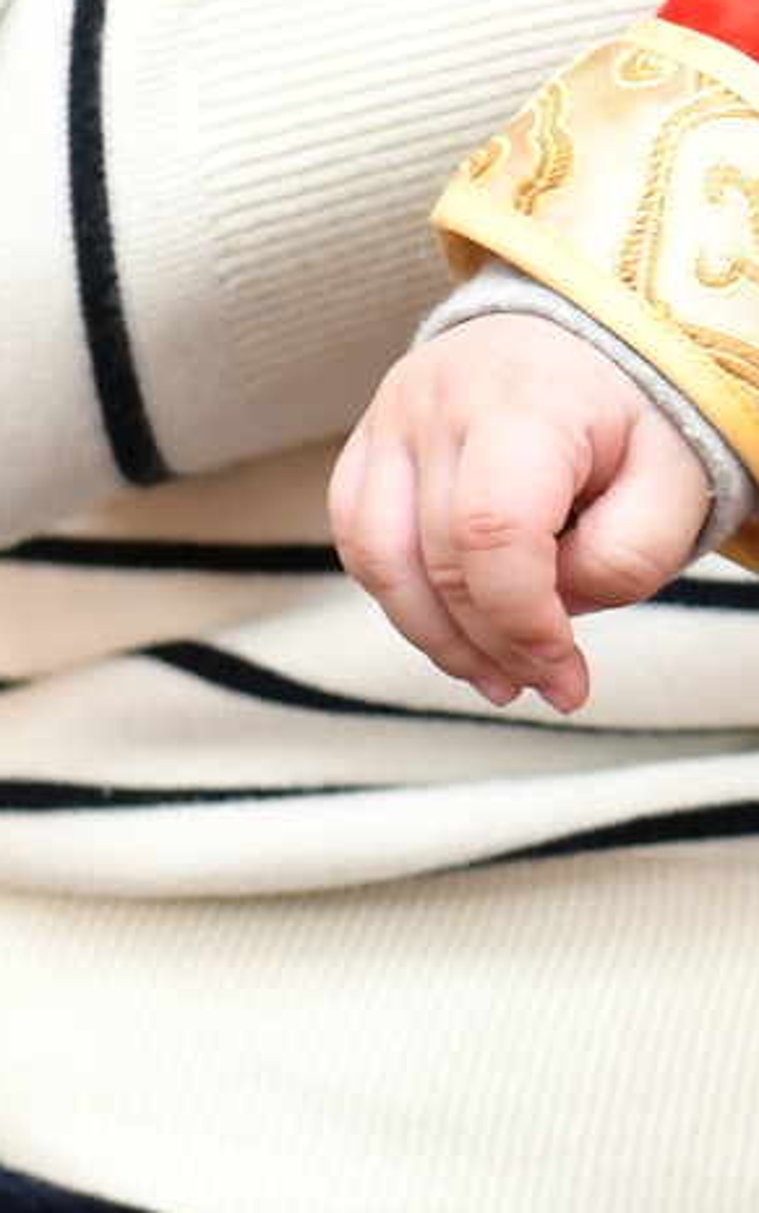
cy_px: -368
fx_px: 6084
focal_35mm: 184
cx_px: 2243
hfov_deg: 6.5
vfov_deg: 11.1
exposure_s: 1/200
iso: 1000
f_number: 4.5
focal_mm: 35
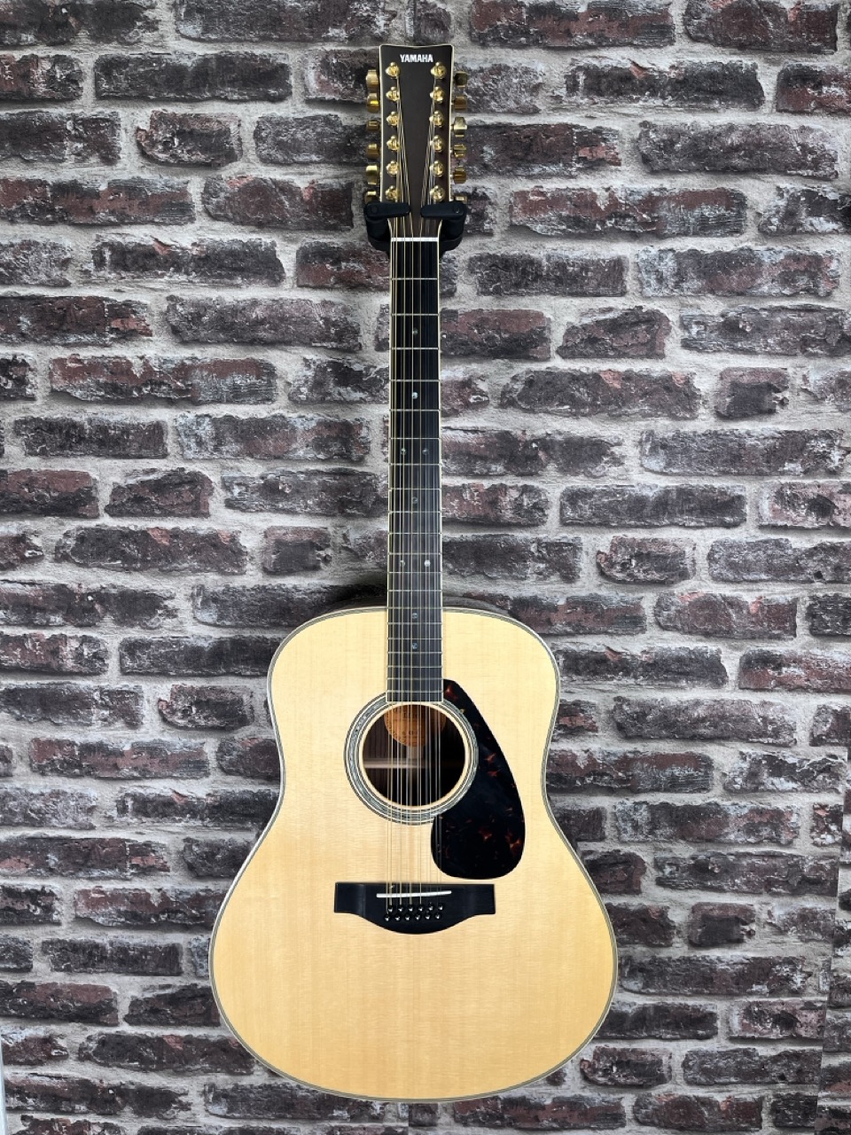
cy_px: 568
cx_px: 426
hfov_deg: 53.1
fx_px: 852
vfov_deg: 67.3
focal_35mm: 26
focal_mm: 5.1
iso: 80
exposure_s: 1/121
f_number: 1.6
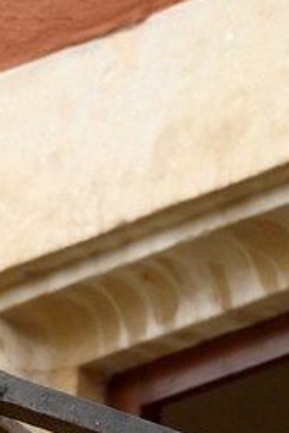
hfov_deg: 1.1
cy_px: 877
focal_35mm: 1300
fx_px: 15653
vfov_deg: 1.6
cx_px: -447
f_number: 9
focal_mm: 200
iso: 400
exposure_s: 1/250
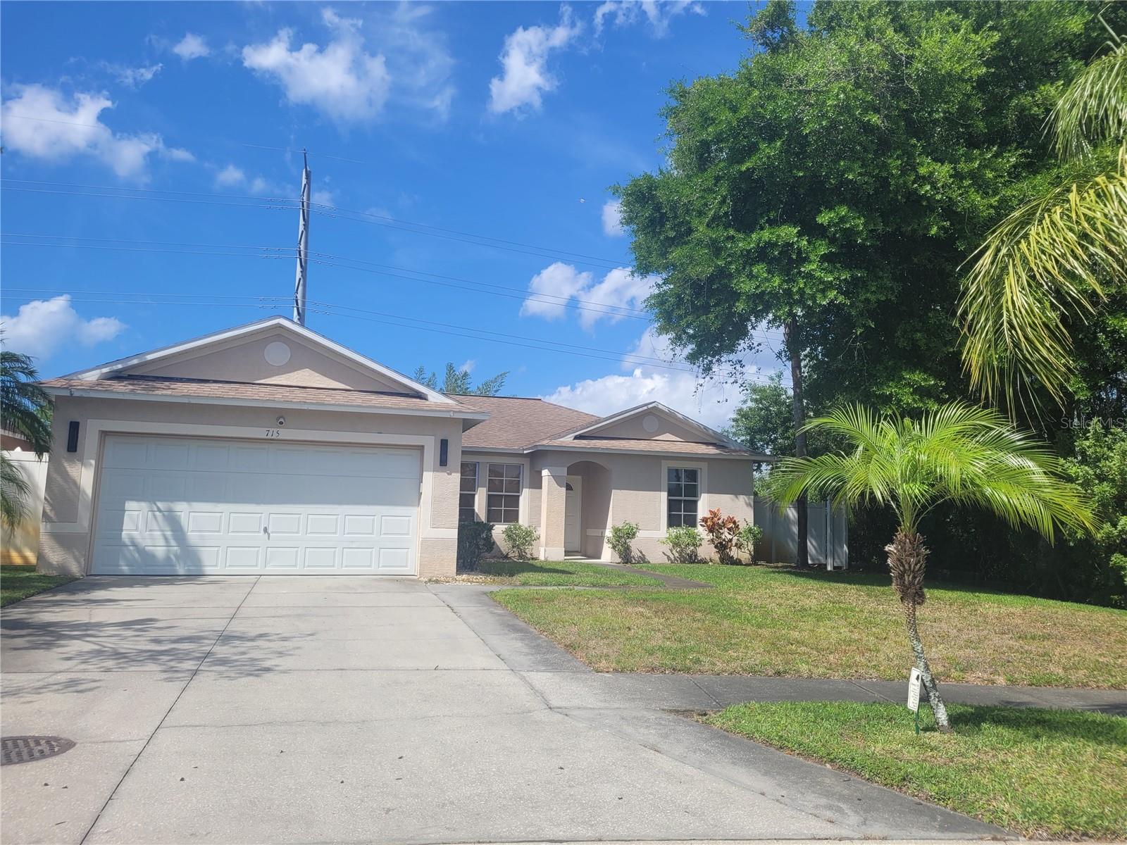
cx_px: 564
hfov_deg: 67.3
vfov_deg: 53.1
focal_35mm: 26
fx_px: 846
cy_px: 422
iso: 40
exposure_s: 1/2790
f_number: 1.8
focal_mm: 5.4
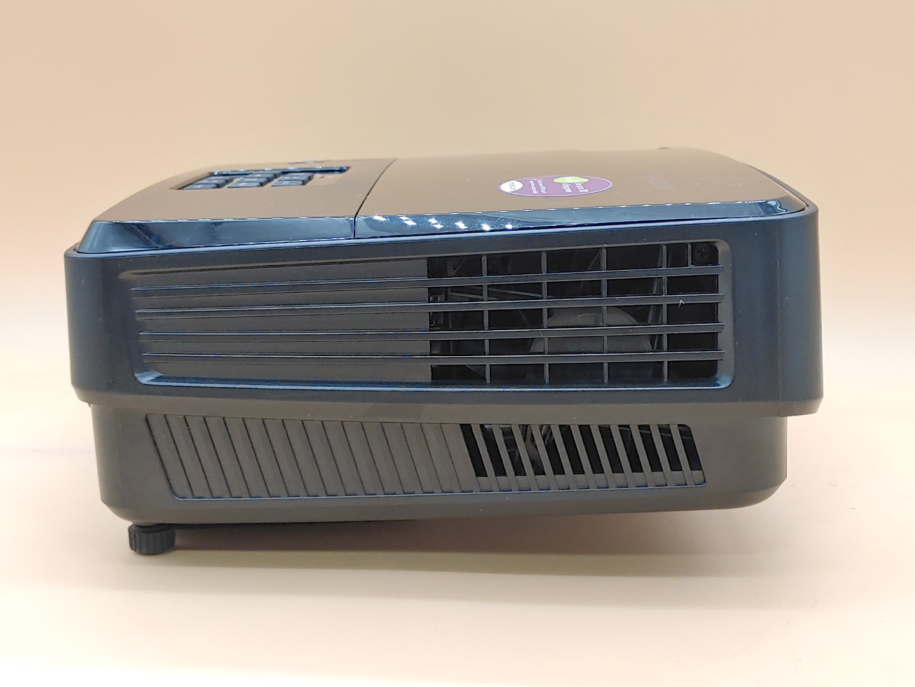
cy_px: 344
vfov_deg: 29.7
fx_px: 1295
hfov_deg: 38.9
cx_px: 458
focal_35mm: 49
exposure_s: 1/60
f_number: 1.8
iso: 50
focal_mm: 4.36
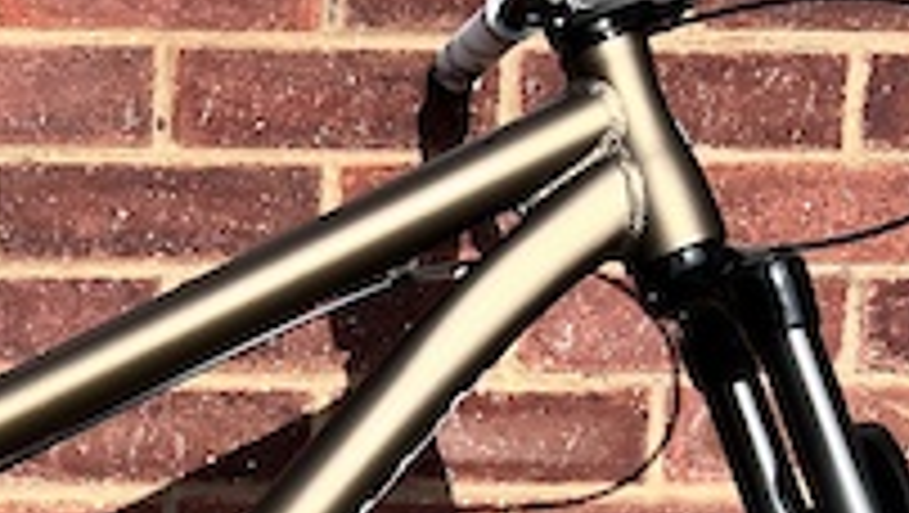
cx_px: 68
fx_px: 2702
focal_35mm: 112
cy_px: 747
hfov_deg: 18.7
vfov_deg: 10.5
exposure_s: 1/5076
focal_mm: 5.7
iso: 50
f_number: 1.5
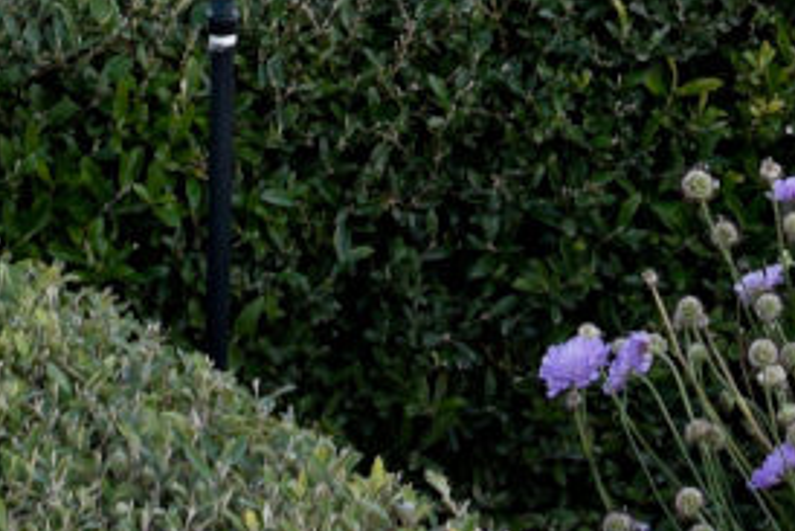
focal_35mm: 245
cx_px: 380
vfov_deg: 5.4
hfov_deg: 8.4
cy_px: -918
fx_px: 5413
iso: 1000
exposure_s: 1/125
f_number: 7.1
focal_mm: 28
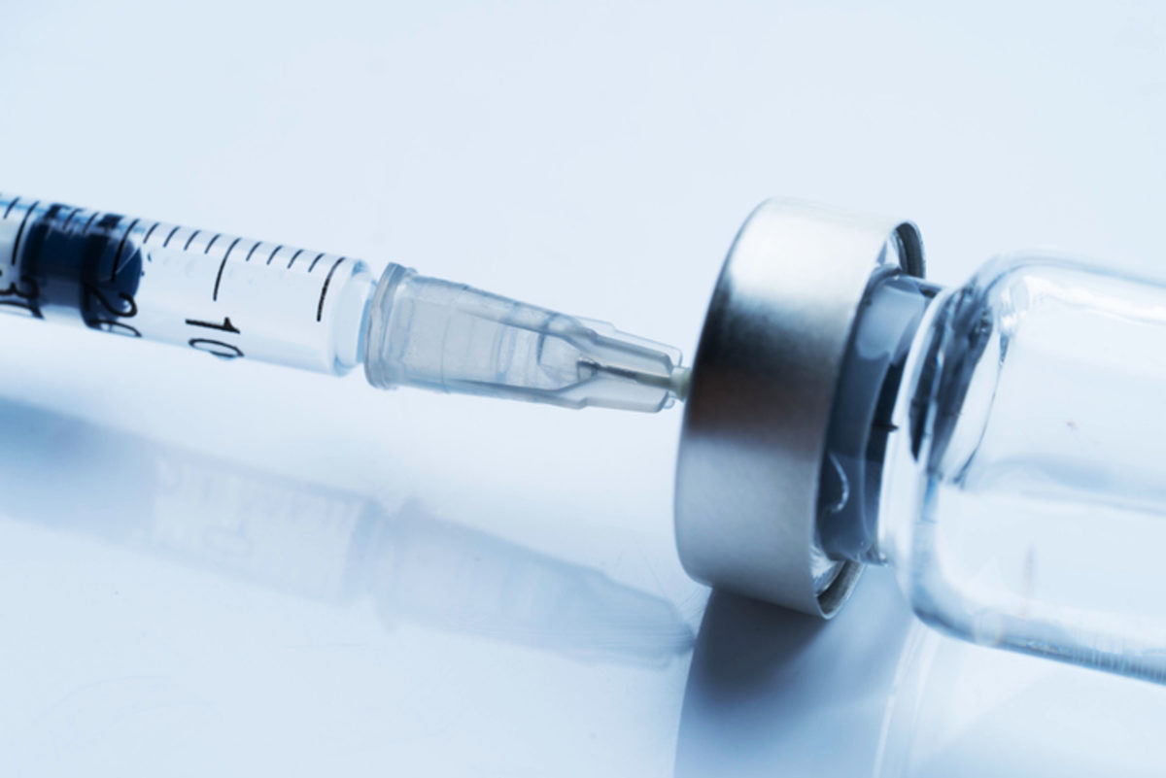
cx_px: 583
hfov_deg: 22.6
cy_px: 389
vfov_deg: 15.2
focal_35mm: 90
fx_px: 2916
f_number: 10
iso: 100
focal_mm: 90
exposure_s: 1/125
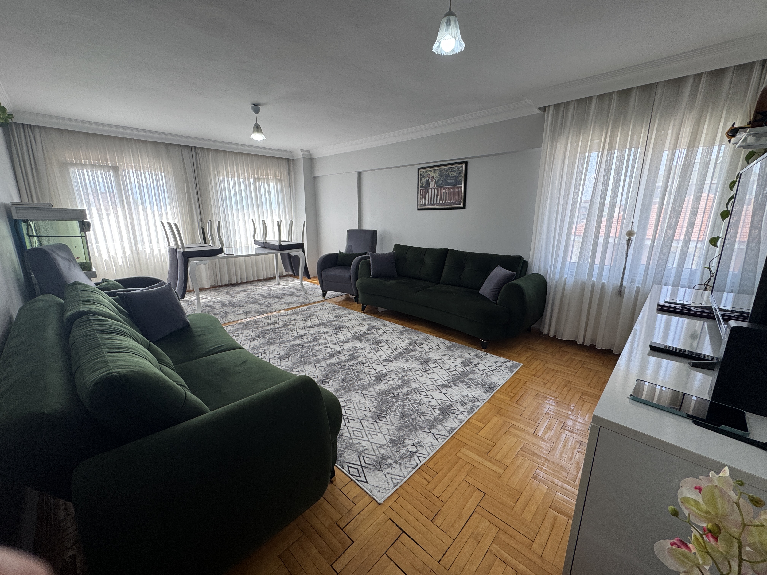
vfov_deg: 85.7
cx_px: 384
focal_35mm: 14
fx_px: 310
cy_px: 288
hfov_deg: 102.1
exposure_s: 1/100
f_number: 2.2
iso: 64
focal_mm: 2.22
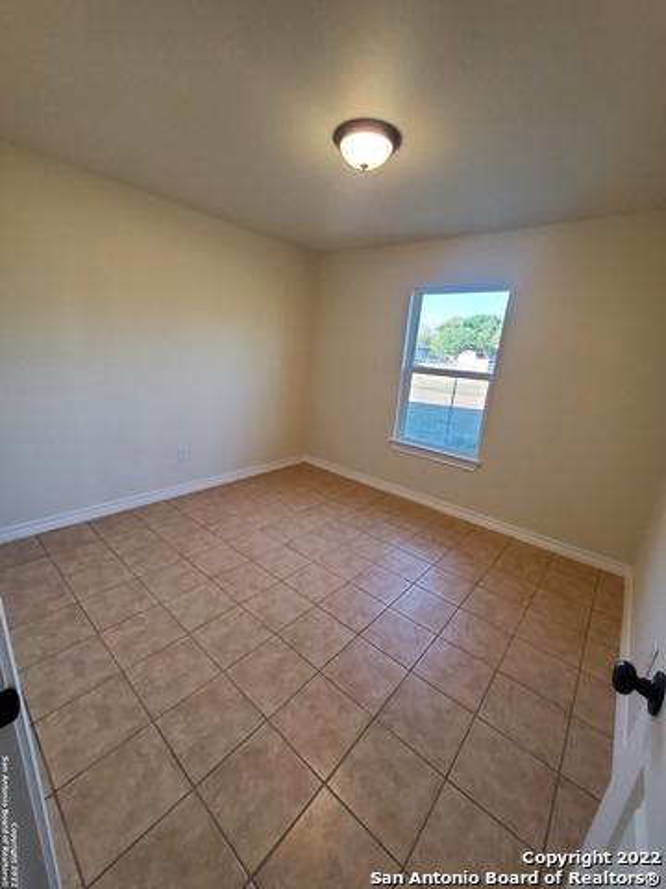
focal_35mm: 13
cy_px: 444
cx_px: 333
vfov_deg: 106.2
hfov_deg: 89.9
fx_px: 333
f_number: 2.2
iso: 160
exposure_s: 1/59
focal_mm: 1.8
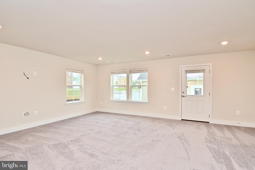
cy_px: 85
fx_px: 127
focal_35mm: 18
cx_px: 128
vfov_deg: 67.4
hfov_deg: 90.0
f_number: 7.1
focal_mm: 12
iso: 200
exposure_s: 1/30
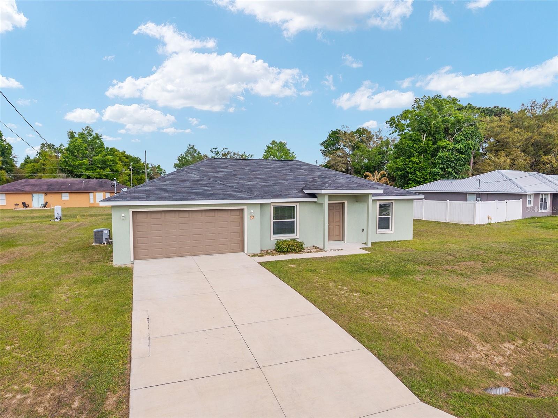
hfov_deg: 71.6
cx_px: 279
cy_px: 209
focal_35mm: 24
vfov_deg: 56.8
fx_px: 387
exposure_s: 1/3200
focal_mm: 8.67
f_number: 1.8
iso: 220
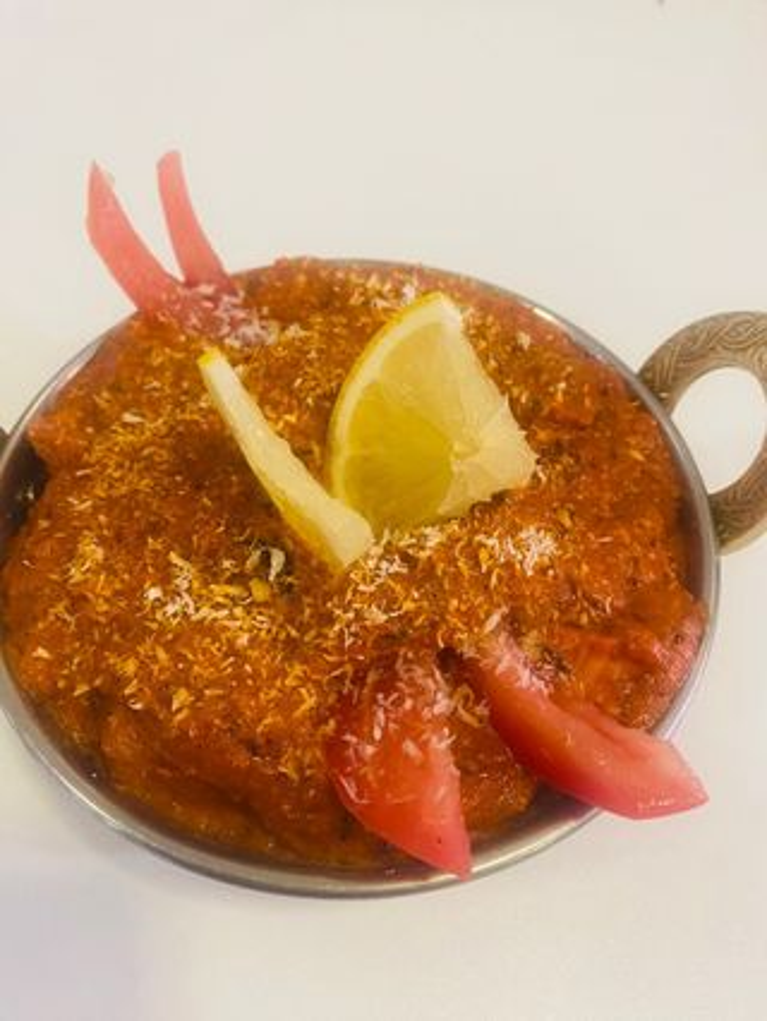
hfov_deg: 53.1
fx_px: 767
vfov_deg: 67.3
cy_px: 510
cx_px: 384
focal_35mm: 26
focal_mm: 4.25
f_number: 1.8
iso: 200
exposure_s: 1/50
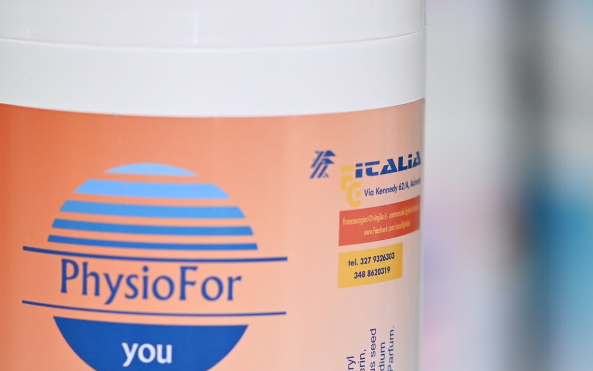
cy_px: 293
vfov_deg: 5.3
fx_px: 3993
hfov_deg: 8.5
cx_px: 145
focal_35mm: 247
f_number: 3.5
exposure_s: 1/100
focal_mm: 105
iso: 320
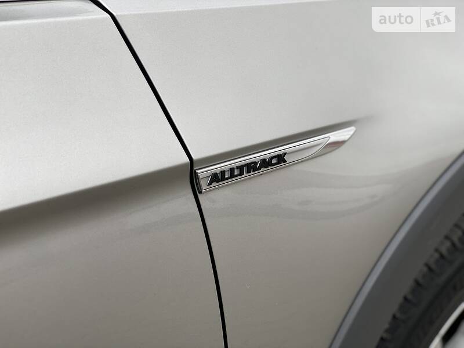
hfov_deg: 36.8
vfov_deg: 28.0
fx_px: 697
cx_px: 232
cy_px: 174
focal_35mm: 52
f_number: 2
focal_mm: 6
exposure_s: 1/122
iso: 25
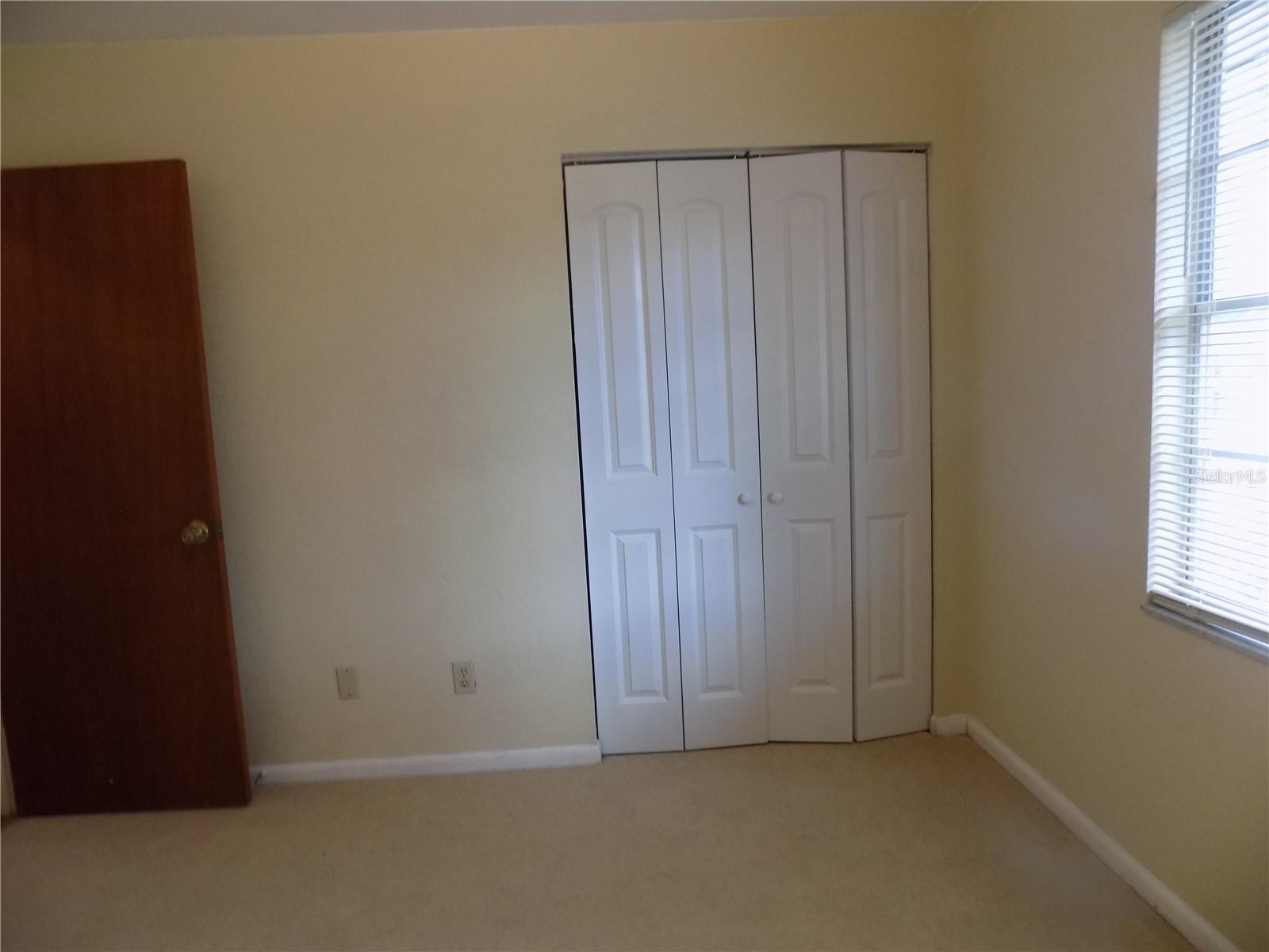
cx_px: 634
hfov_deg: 73.9
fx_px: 843
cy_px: 476
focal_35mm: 23
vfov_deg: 58.9
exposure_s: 1/30
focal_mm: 4
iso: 160
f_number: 3.1
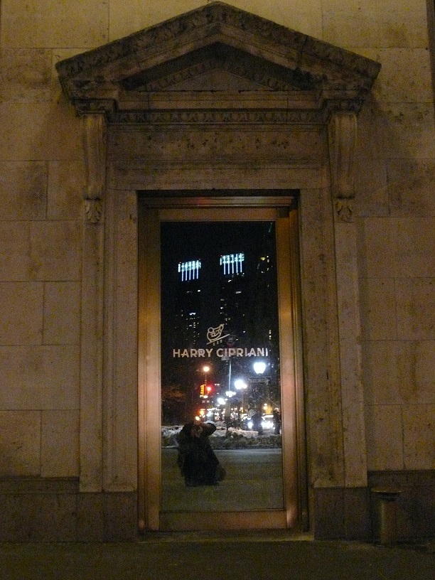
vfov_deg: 43.9
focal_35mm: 43
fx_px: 720
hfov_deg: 33.6
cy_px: 290
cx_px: 218
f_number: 2.8
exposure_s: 1/8
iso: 800
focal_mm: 8.9
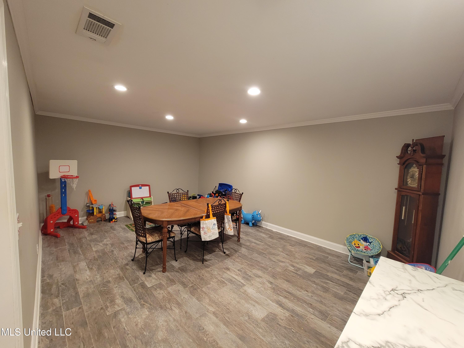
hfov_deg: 106.2
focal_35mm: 13
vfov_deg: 89.9
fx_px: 174
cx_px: 232
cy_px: 174
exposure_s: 1/40
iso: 320
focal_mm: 2.2
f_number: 2.2
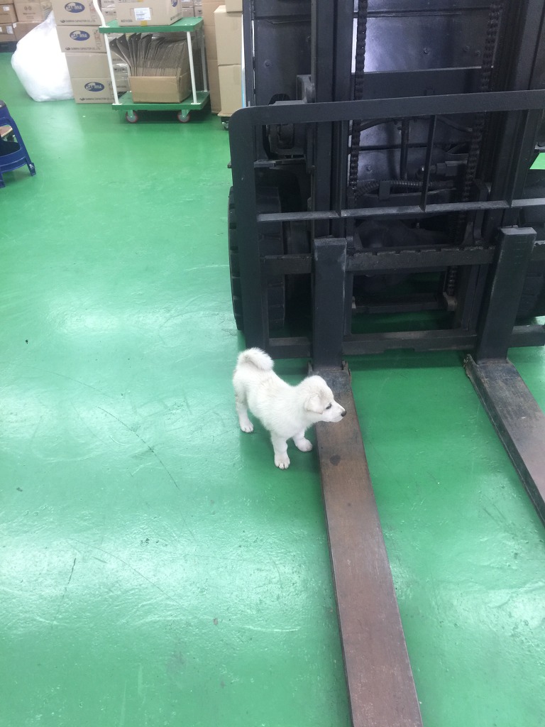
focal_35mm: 29
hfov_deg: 48.2
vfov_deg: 61.7
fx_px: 609
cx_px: 272
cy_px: 364
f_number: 2.2
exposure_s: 1/15
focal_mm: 4.15
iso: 64
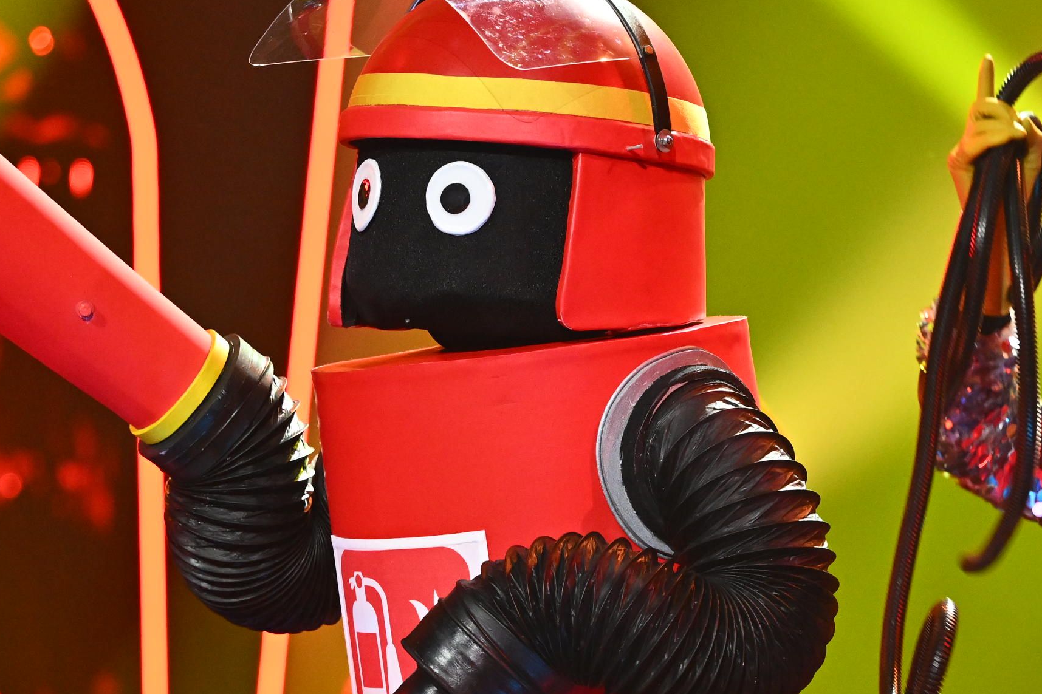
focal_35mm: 325
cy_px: 560
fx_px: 9405
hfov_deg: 6.3
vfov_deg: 4.2
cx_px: 681
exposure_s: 1/400
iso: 2500
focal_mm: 135
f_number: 2.8
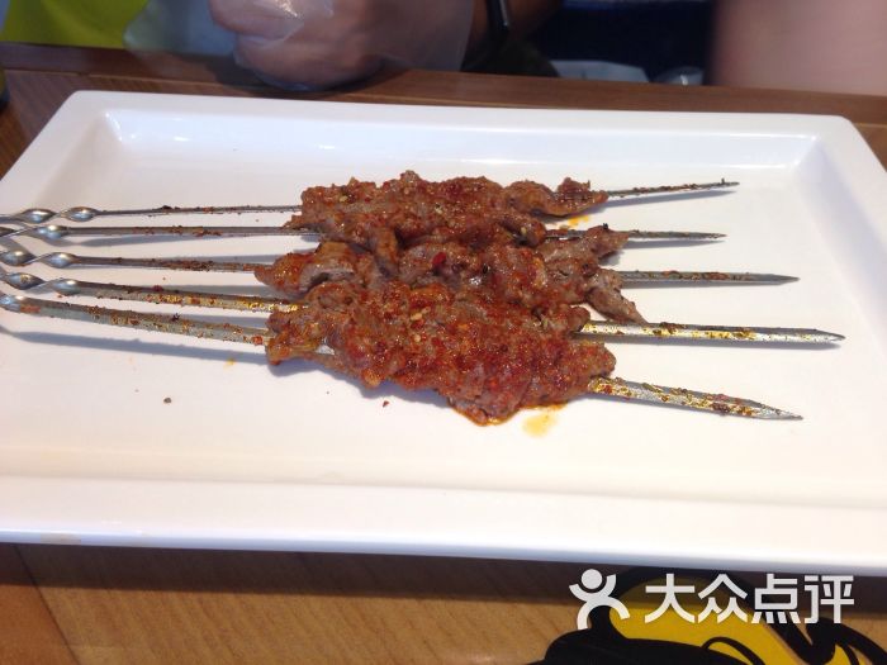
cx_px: 444
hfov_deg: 55.4
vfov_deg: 42.9
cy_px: 332
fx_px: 846
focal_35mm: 33
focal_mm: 4.12
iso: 50
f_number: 2.4
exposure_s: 1/30
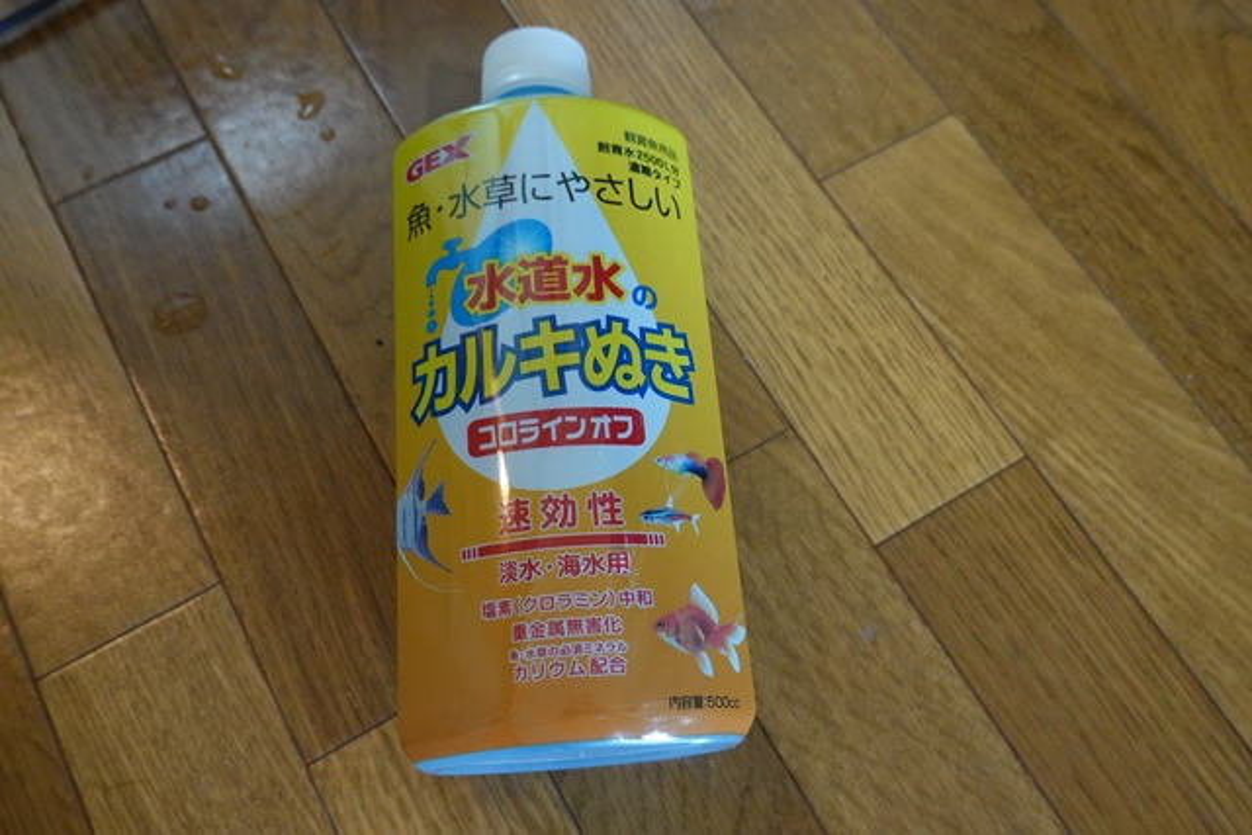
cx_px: 626
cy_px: 418
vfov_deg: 42.3
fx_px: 1078
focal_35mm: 31
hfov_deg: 60.3
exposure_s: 1/60
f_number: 4
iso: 2500
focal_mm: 11.52
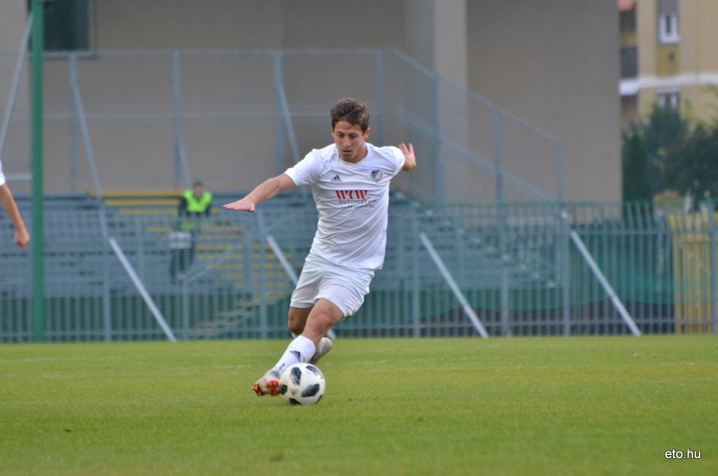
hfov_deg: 4.6
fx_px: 8957
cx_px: 359
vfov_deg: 3.0
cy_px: 238
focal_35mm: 450
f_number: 5.6
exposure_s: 1/500
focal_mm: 300
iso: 1600
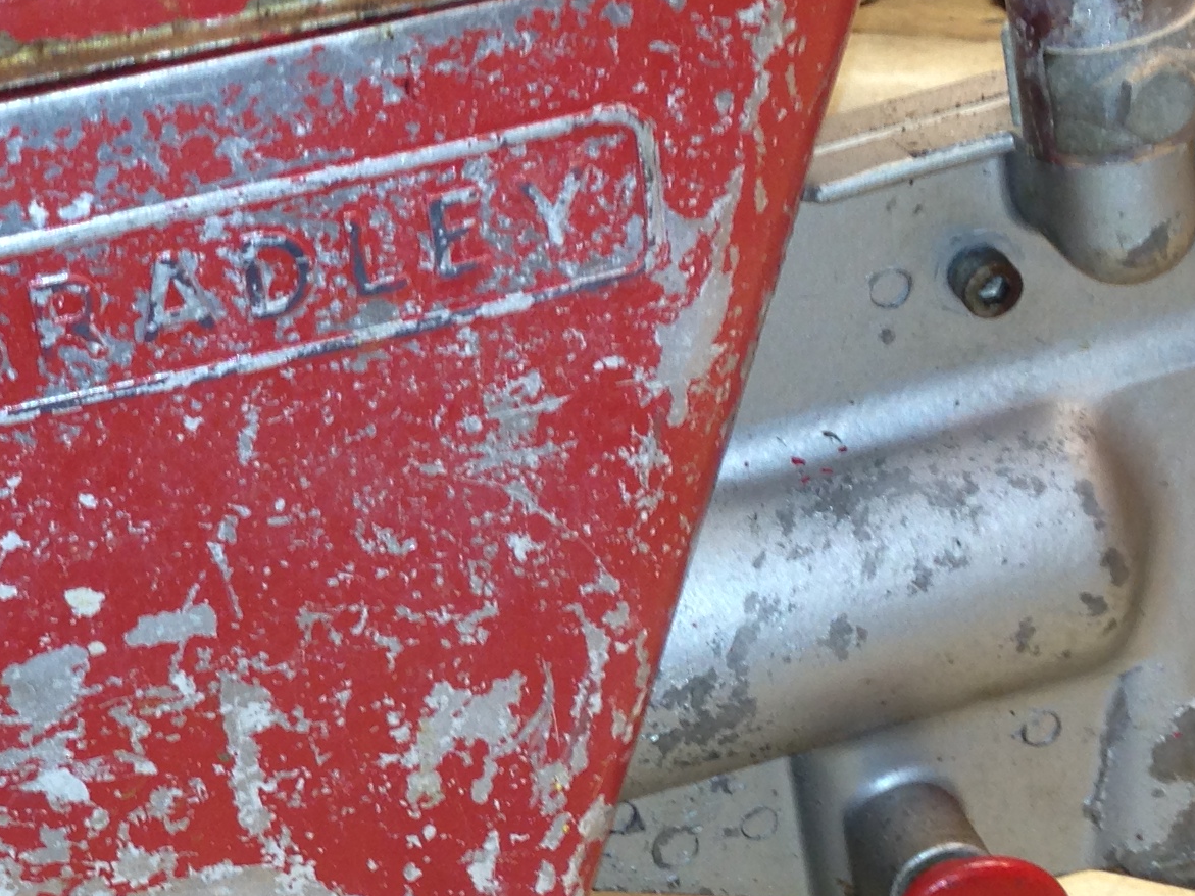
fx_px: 3176
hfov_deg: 21.1
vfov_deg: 16.1
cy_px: 472
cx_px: 277
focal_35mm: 92
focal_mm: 4.13
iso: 50
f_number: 2.4
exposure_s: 1/20
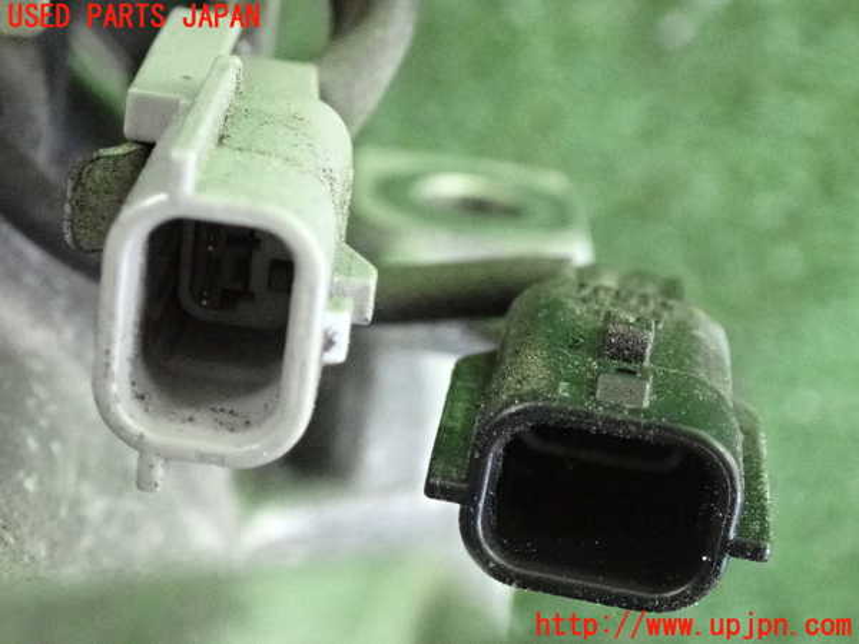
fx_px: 2333
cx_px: 430
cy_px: 322
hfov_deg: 20.9
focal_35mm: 94
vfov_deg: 15.7
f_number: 4.7
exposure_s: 1/125
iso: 5000
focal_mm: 16.79
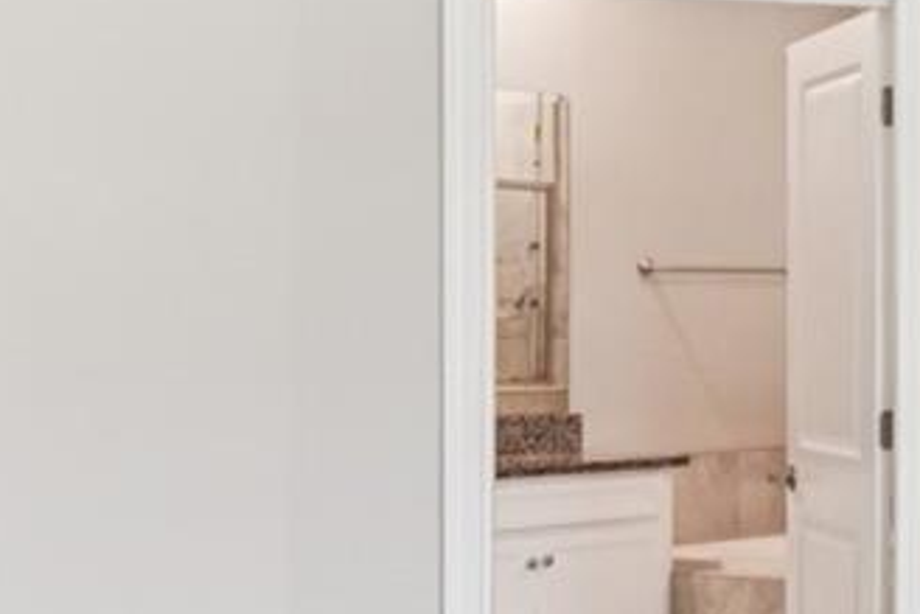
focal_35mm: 78
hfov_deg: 19.9
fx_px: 1994
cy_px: 376
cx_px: 1602
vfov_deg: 17.5
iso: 400
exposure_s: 1/13
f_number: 8
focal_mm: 16
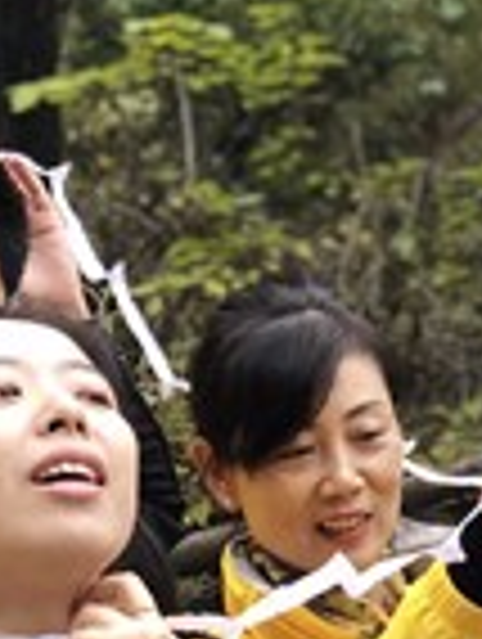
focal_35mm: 274
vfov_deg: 7.2
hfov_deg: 5.4
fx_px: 5072
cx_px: 63
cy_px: 486
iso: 32
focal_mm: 6
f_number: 2.4
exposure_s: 1/60
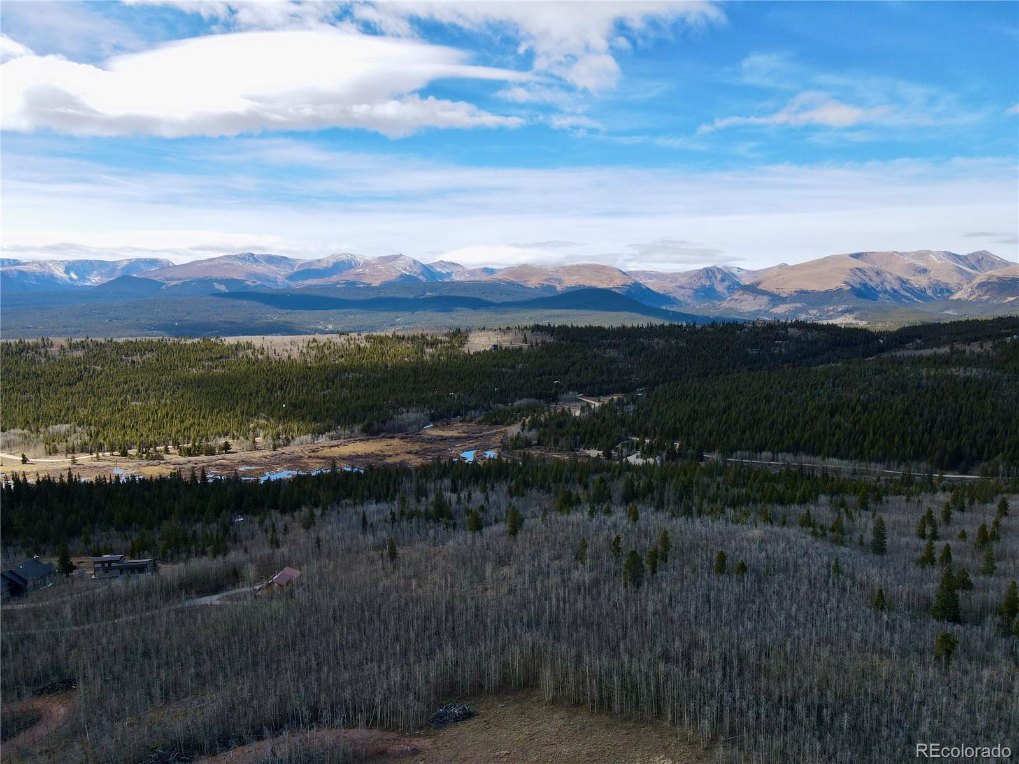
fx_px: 706
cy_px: 382
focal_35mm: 24
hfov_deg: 71.6
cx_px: 510
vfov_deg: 56.8
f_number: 2.8
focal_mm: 4.5
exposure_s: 1/500
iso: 100
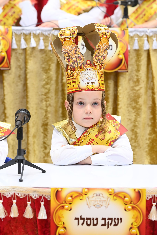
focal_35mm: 110
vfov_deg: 18.6
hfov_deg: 12.5
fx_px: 719
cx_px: 91
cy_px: 128
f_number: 3.5
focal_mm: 92
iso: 640
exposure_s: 1/200
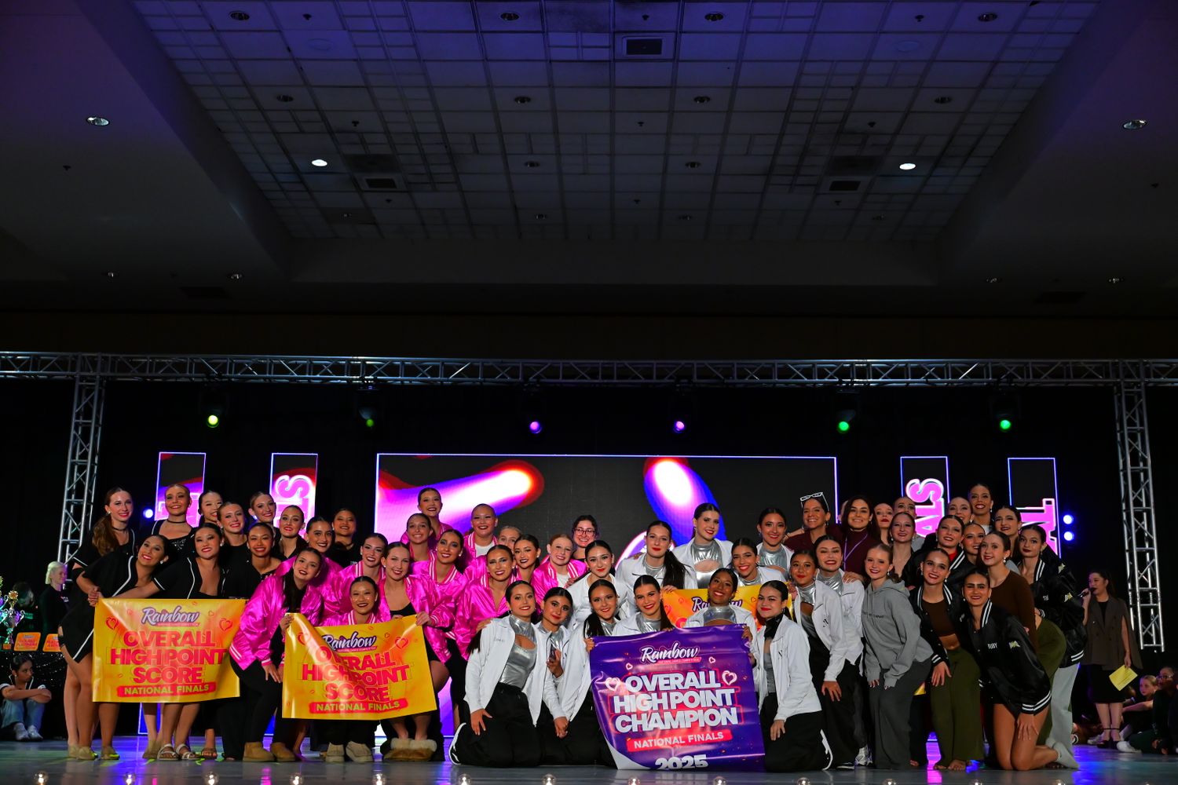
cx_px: 589
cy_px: 392
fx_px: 1407
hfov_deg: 45.4
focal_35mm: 43
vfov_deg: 31.2
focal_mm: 43
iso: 3200
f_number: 3.2
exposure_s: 1/1000
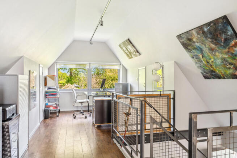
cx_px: 118
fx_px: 165
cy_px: 79
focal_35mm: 25
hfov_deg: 71.5
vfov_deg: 51.3
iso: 640
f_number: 6.3
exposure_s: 1/80
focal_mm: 25
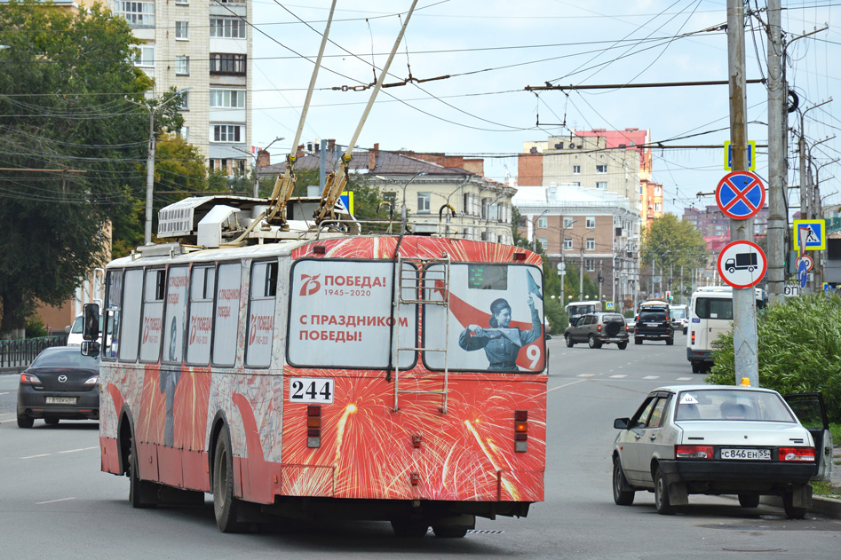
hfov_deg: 10.3
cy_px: 227
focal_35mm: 200
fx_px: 4663
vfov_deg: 6.9
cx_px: 325
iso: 100
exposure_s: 1/400
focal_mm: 105
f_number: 6.3
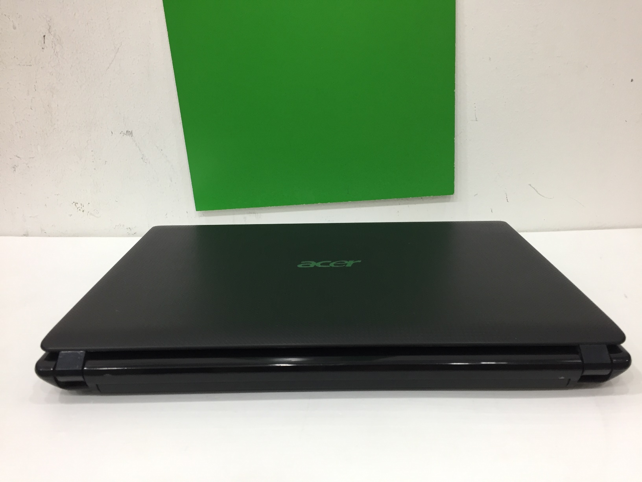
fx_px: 538
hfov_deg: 61.7
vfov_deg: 48.2
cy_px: 241
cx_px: 321
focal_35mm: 29
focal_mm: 4.15
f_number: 2.2
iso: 100
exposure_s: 1/33
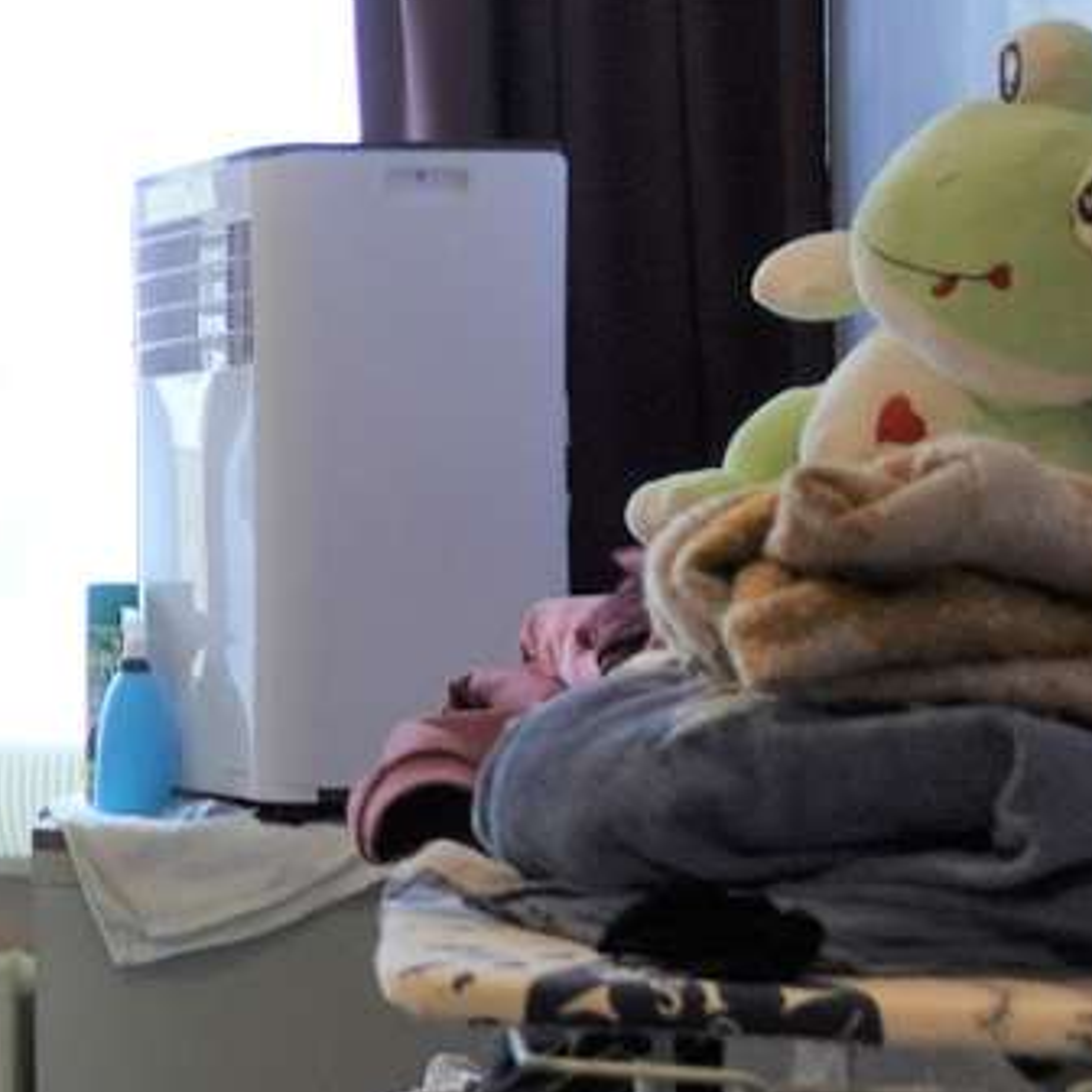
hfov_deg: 16.6
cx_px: -1030
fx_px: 2927
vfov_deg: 21.1
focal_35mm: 82
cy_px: 500
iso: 250
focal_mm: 8.8
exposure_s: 1/30
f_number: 1.8
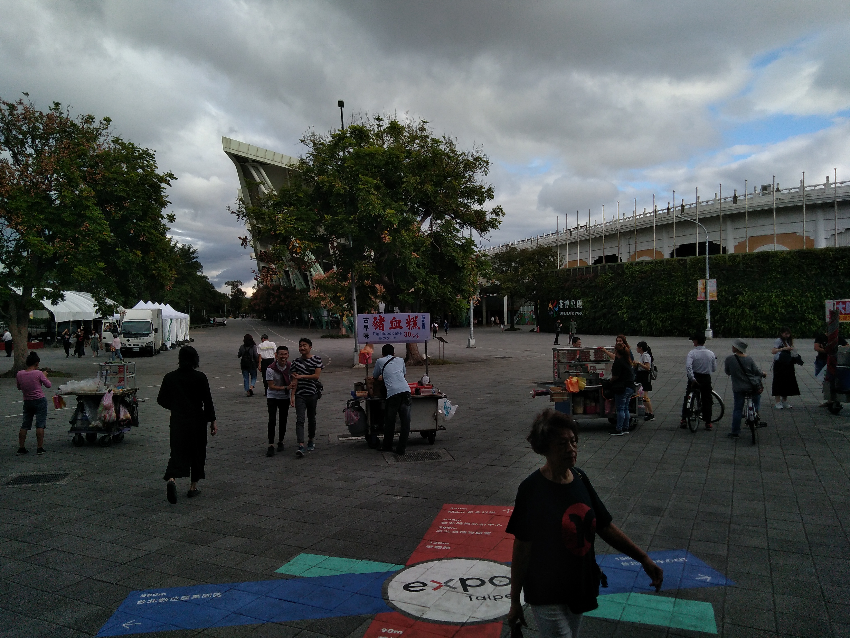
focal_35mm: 26
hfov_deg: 67.3
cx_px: 425
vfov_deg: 53.1
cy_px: 319
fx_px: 638
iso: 100
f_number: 2.2
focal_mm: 3.46
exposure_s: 1/1049
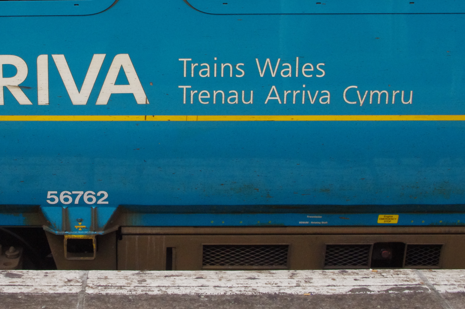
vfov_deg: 22.1
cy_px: 101
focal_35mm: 61
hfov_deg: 32.1
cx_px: 95
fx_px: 787
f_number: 10
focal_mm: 24.38
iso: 1600
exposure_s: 1/50
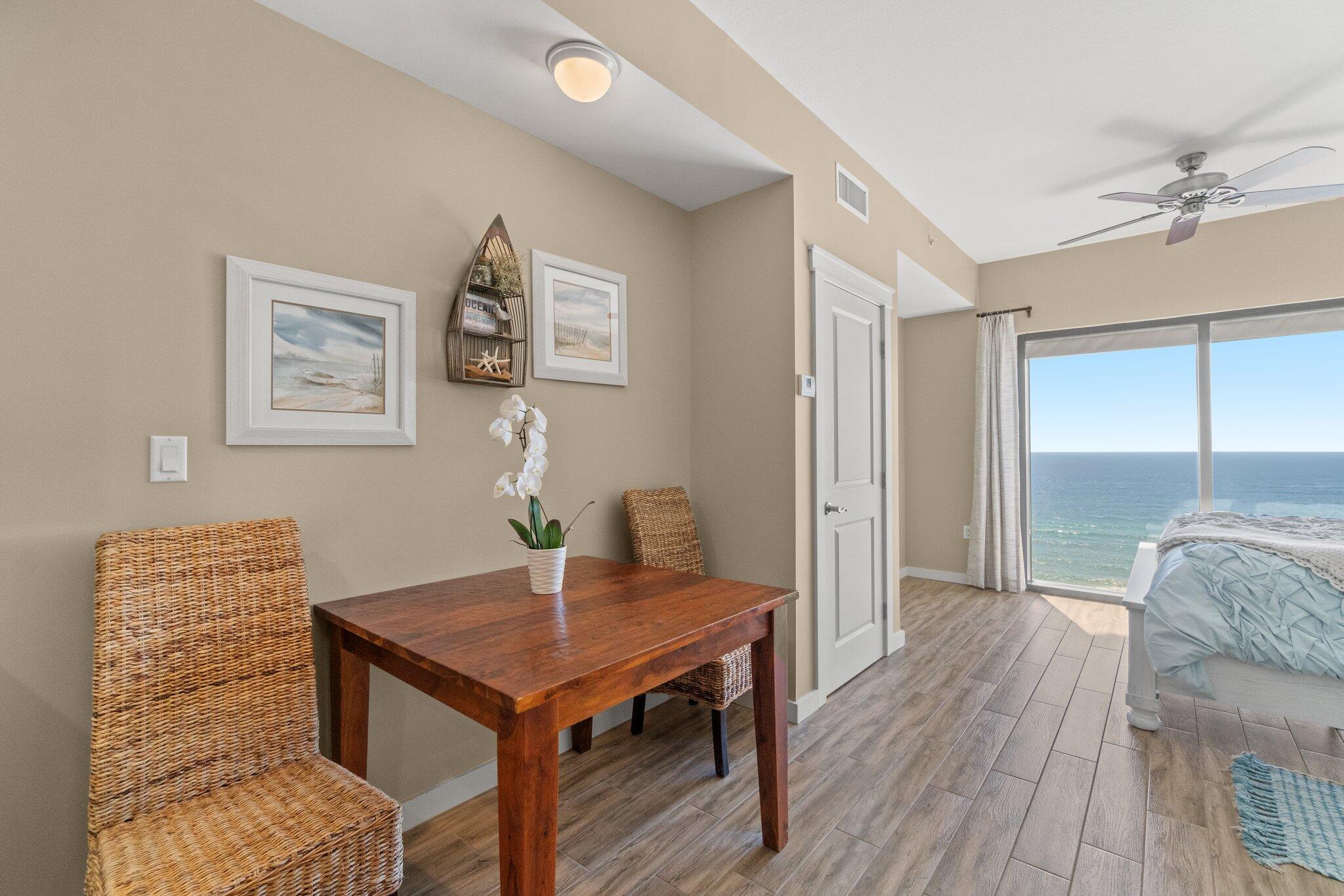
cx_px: 672
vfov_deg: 77.3
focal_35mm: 15
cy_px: 448
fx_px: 560
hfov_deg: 100.4
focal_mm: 10
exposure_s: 1/30
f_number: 8
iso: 800
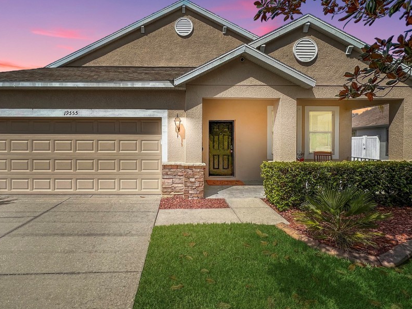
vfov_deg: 71.5
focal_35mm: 18
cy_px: 163
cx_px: 192
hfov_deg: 87.6
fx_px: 214
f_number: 2.2
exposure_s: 1/3600
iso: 50
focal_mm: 2.22
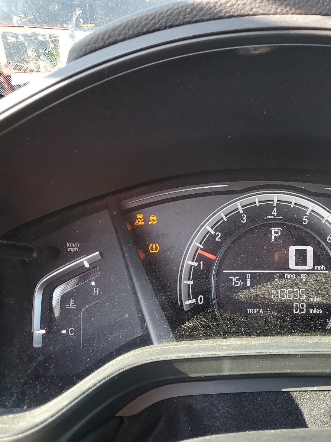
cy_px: 222
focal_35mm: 35
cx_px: 279
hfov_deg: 38.6
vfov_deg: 52.6
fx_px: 446
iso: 69
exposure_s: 1/100
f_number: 1.5
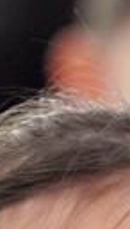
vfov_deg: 1.5
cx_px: 123
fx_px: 8882
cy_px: 378
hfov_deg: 0.8
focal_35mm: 1456
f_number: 4
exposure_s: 1/250
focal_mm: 200
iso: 3200
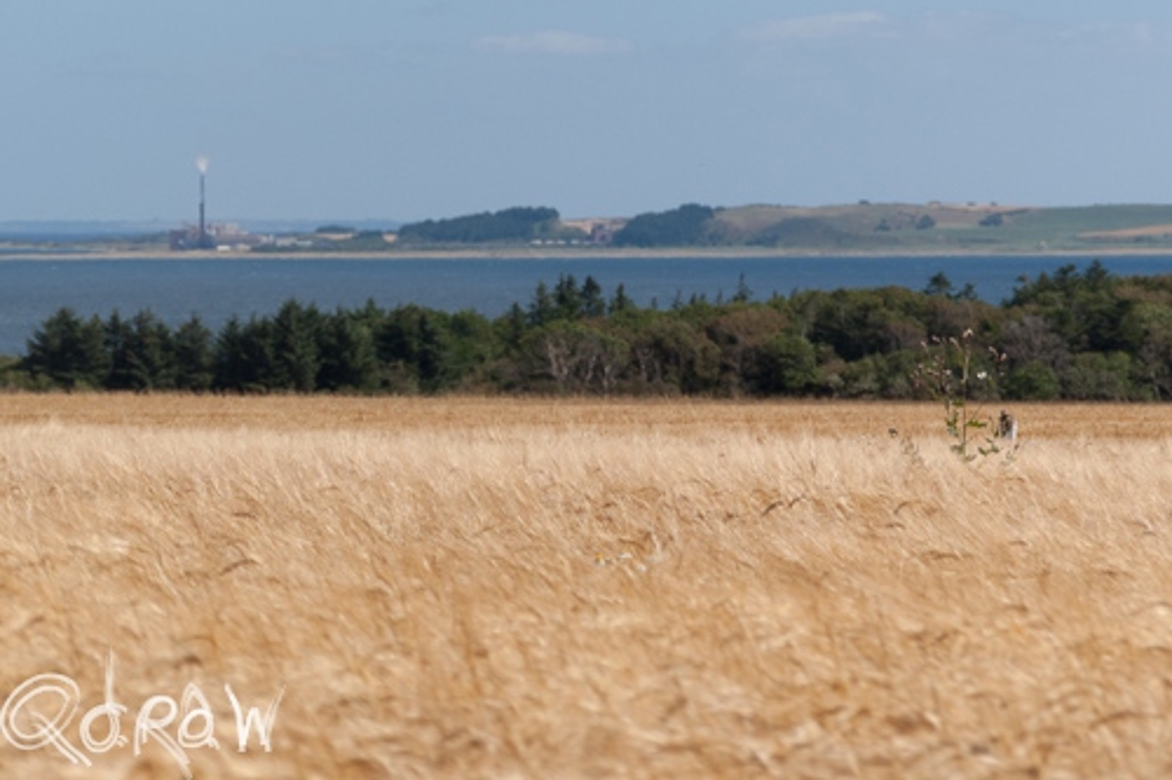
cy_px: 390
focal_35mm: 150
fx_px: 4881
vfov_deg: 9.1
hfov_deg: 13.7
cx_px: 586
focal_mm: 100
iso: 200
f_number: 5.6
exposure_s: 1/2500
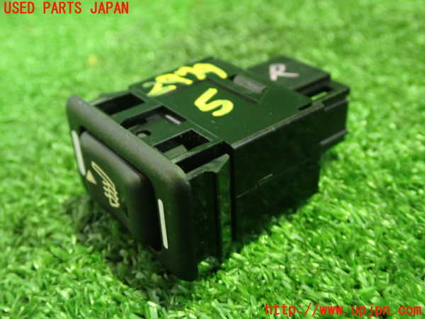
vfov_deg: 32.9
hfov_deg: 42.9
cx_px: 212
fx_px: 540
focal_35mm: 44
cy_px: 160
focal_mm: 7.84
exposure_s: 1/10
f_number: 2.9
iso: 1000
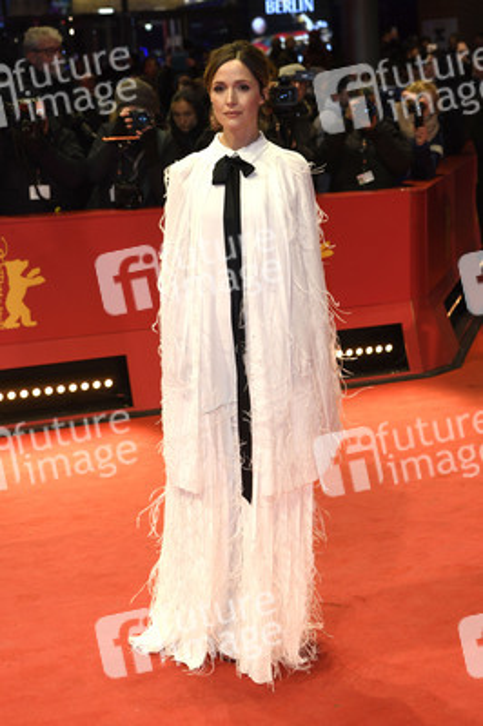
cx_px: 242
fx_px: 1129
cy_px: 363
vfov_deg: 35.7
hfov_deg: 24.2
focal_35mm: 56
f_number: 4.5
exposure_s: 1/250
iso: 800
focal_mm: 56
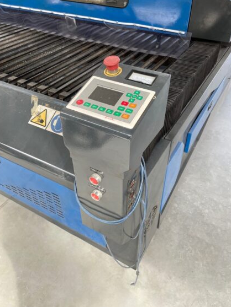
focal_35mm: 28
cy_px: 146
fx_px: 249
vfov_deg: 63.4
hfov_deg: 49.8
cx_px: 118
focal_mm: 4.2
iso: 32
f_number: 1.6
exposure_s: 1/225
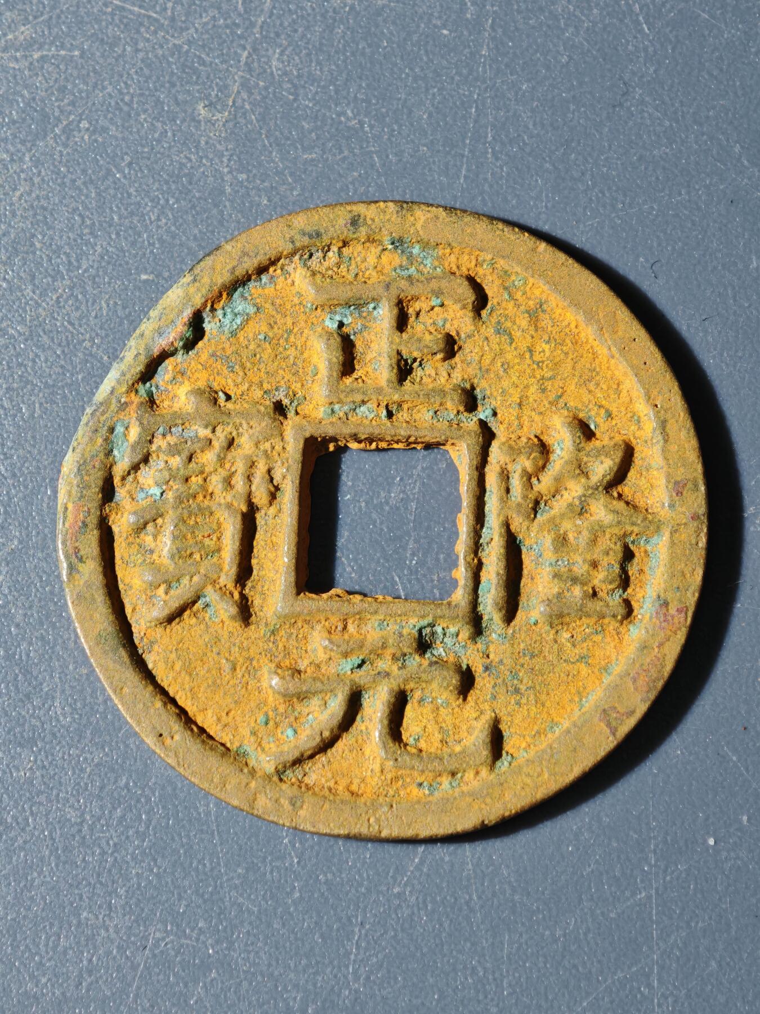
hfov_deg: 14.2
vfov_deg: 18.9
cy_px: 507
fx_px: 3044
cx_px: 380
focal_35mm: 104
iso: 320
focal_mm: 9
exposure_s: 1/100
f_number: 2
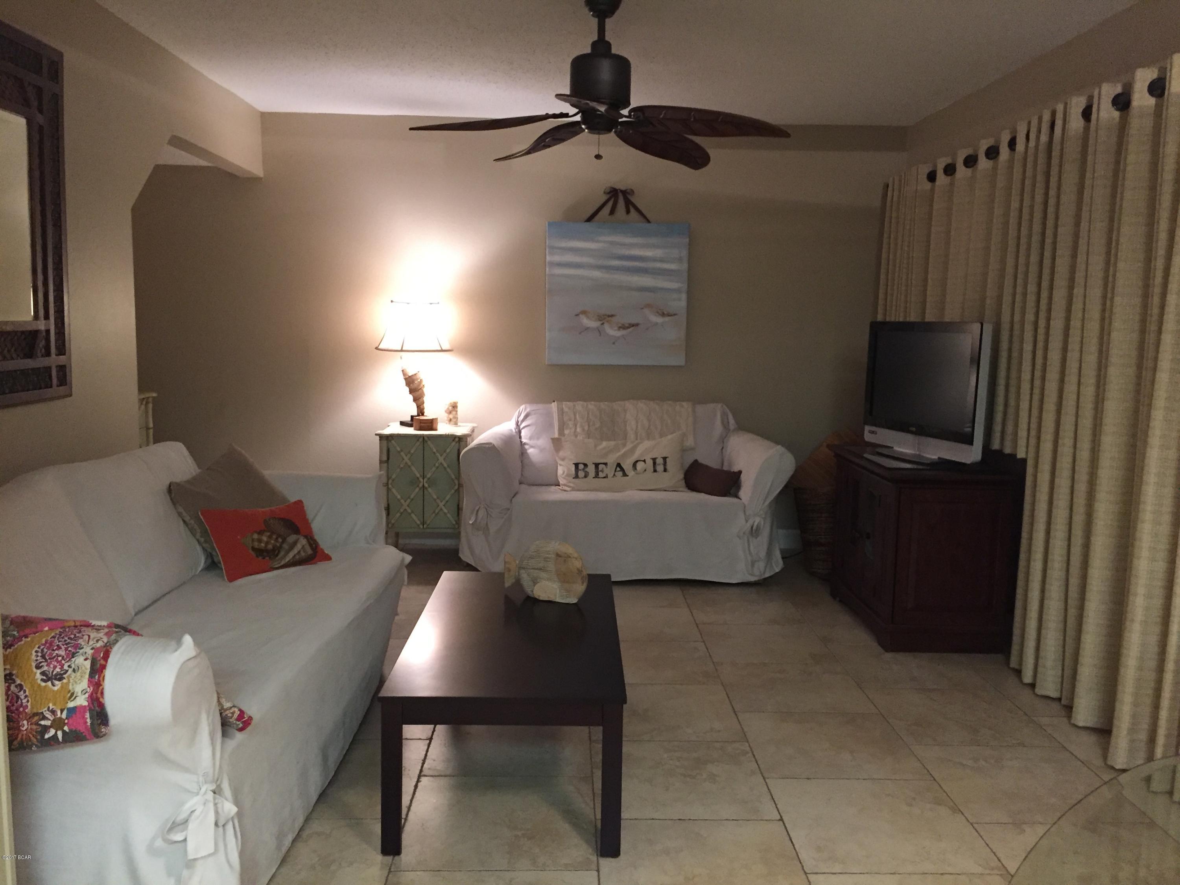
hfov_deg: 61.7
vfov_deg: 48.2
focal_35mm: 29
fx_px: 989
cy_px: 442
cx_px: 590
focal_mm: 4.15
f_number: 2.2
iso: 250
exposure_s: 1/30
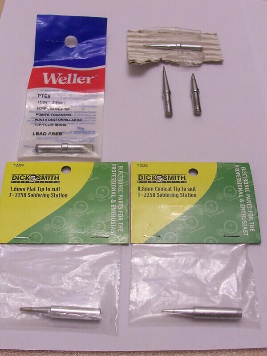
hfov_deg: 34.3
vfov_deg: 44.8
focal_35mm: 42
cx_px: 134
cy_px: 178
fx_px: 432
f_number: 2.8
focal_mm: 7.2
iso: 140
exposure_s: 1/10
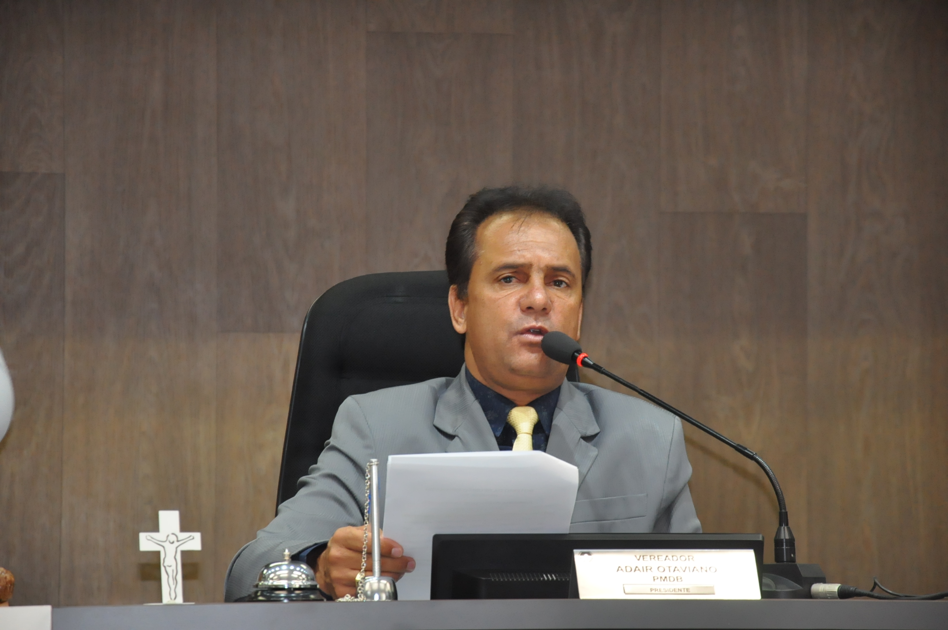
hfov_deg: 13.1
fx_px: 4142
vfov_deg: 8.7
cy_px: 315
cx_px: 474
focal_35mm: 158
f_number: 5.6
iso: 2000
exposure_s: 1/100
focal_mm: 105
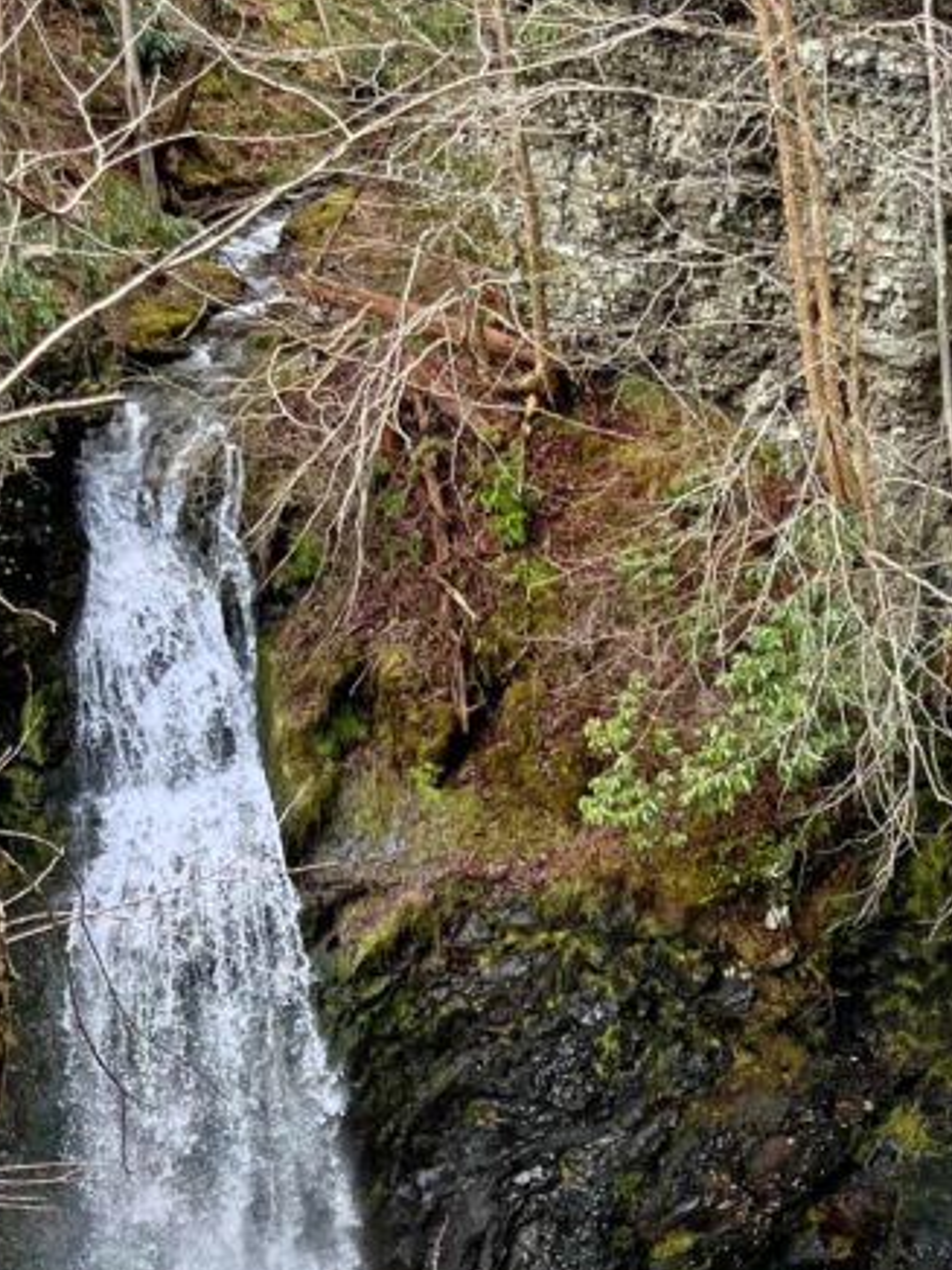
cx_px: 932
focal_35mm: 61
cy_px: 1220
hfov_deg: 23.1
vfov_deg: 29.9
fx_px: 2237
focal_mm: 5.1
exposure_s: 1/845
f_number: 1.6
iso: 50
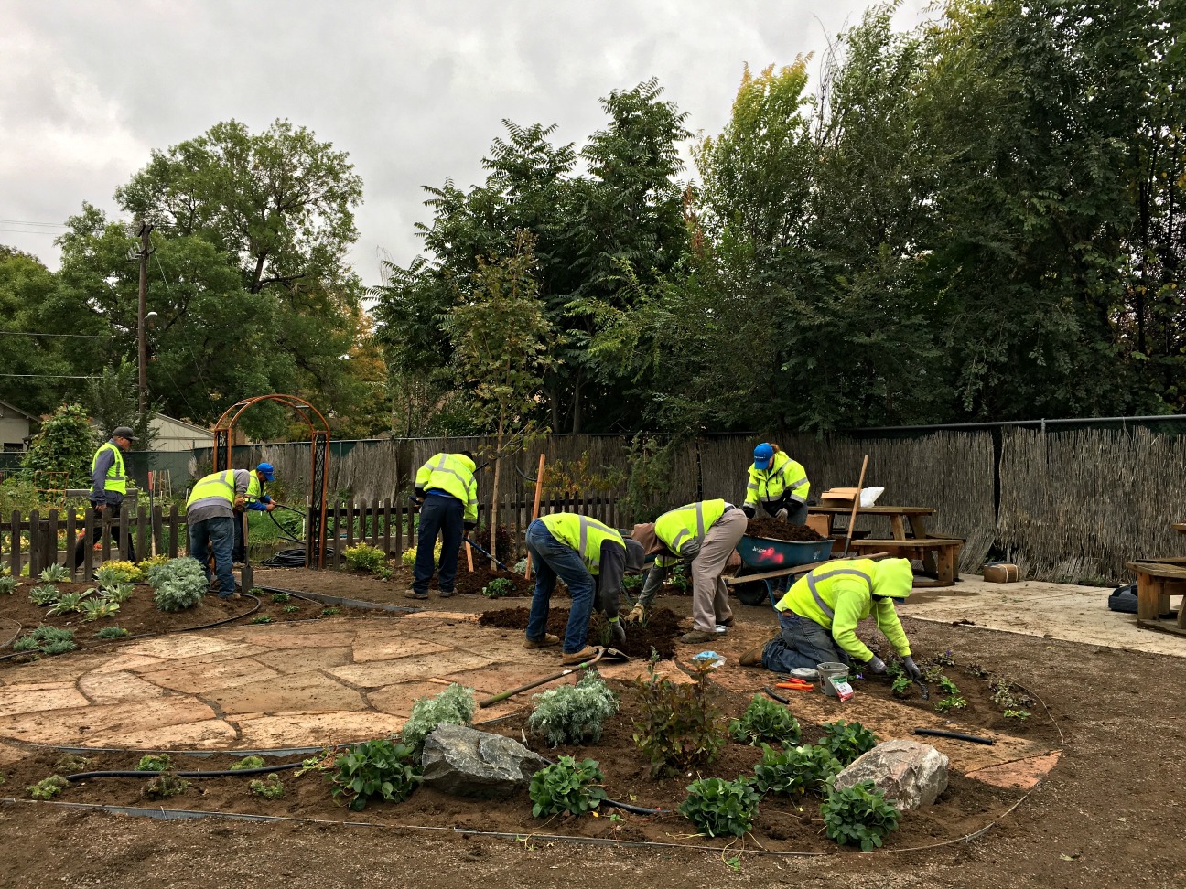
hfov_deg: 61.7
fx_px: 994
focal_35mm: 29
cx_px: 593
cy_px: 444
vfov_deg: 48.2
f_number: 2.2
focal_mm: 4.15
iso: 25
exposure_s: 1/184
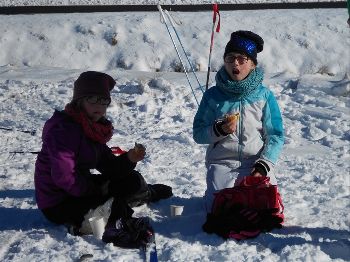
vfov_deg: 13.1
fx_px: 1143
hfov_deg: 17.4
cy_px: 131
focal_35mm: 113
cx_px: 175
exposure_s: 1/1250
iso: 80
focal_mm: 20.1
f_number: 6
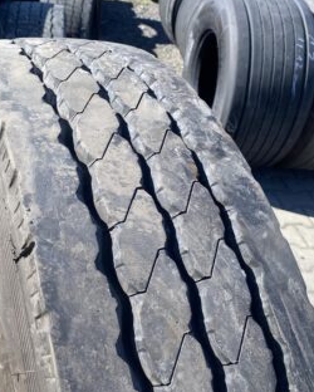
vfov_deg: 51.5
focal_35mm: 35
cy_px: 190
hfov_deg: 41.8
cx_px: 111
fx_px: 406
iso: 32
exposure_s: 1/1093
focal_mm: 4.25
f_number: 1.8
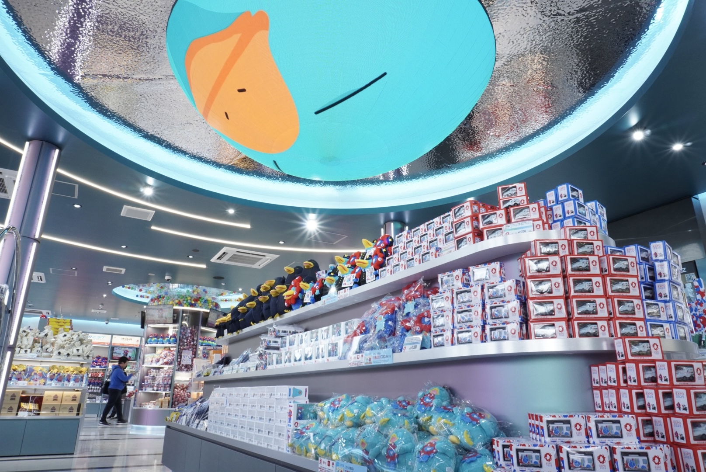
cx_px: 353
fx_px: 471
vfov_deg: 53.2
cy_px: 236
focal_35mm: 24
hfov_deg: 73.7
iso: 800
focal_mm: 16
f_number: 14
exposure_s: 1/30
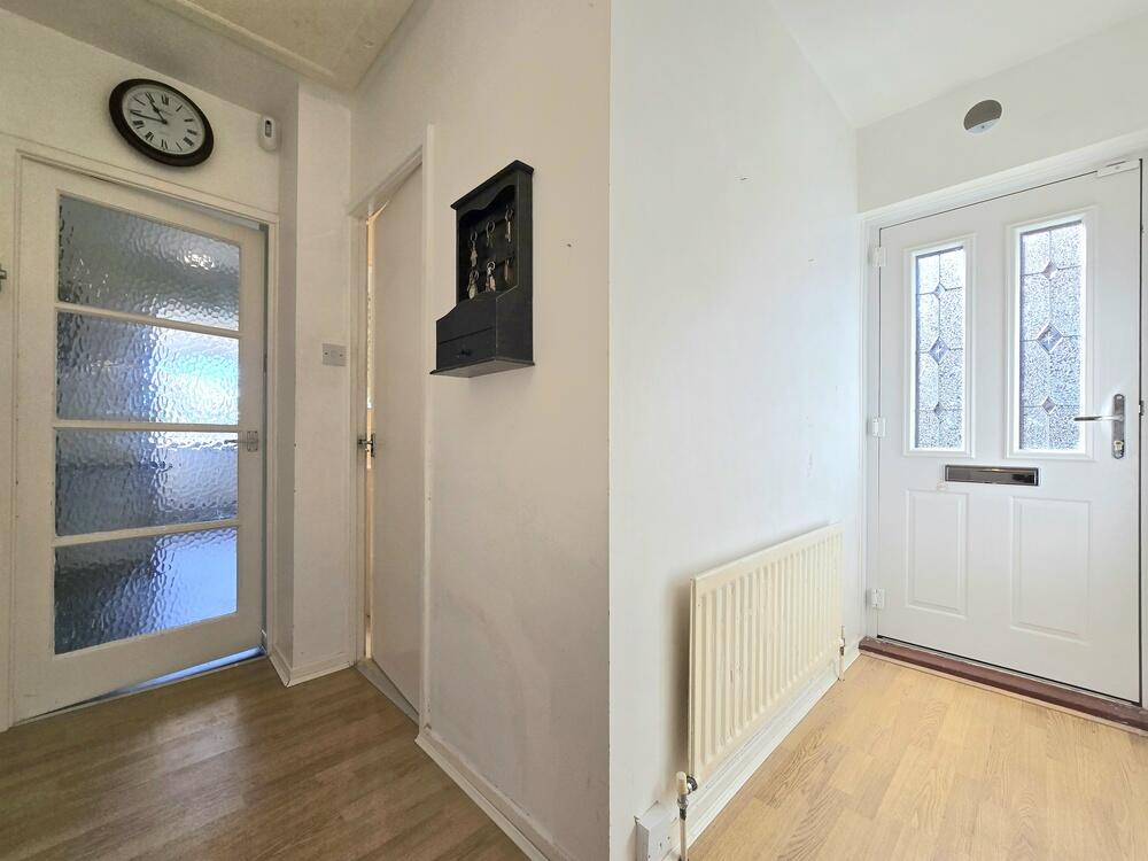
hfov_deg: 106.2
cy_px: 430
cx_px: 574
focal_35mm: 13
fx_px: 431
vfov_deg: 89.9
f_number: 2.2
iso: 50
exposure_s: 1/182
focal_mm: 2.2
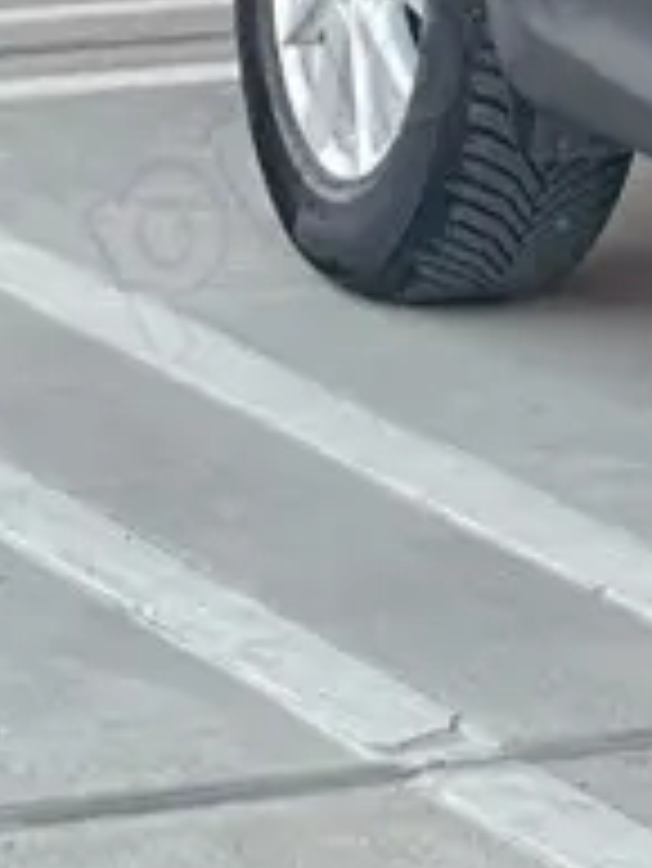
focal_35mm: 359
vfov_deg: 5.4
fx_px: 9006
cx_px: 2028
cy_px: -1043
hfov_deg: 4.0
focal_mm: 6
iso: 200
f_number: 2
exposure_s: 1/99
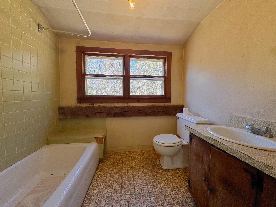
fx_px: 112
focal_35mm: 14
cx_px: 138
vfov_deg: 85.7
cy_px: 104
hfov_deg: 102.1
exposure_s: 1/163
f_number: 2.2
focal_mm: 2.22
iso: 40
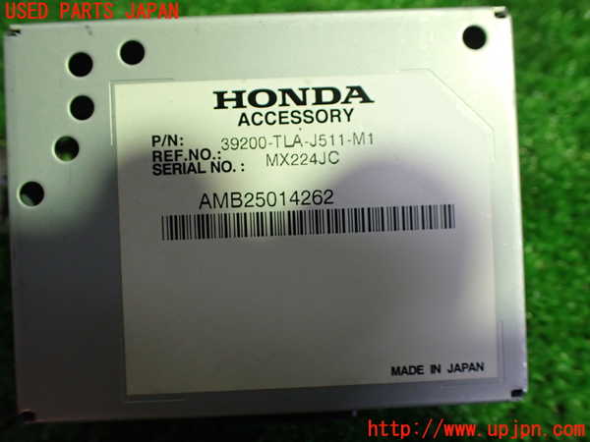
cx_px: 295
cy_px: 221
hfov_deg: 60.0
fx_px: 511
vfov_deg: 46.8
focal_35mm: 30
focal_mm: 5.4
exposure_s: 1/125
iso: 640
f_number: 2.3
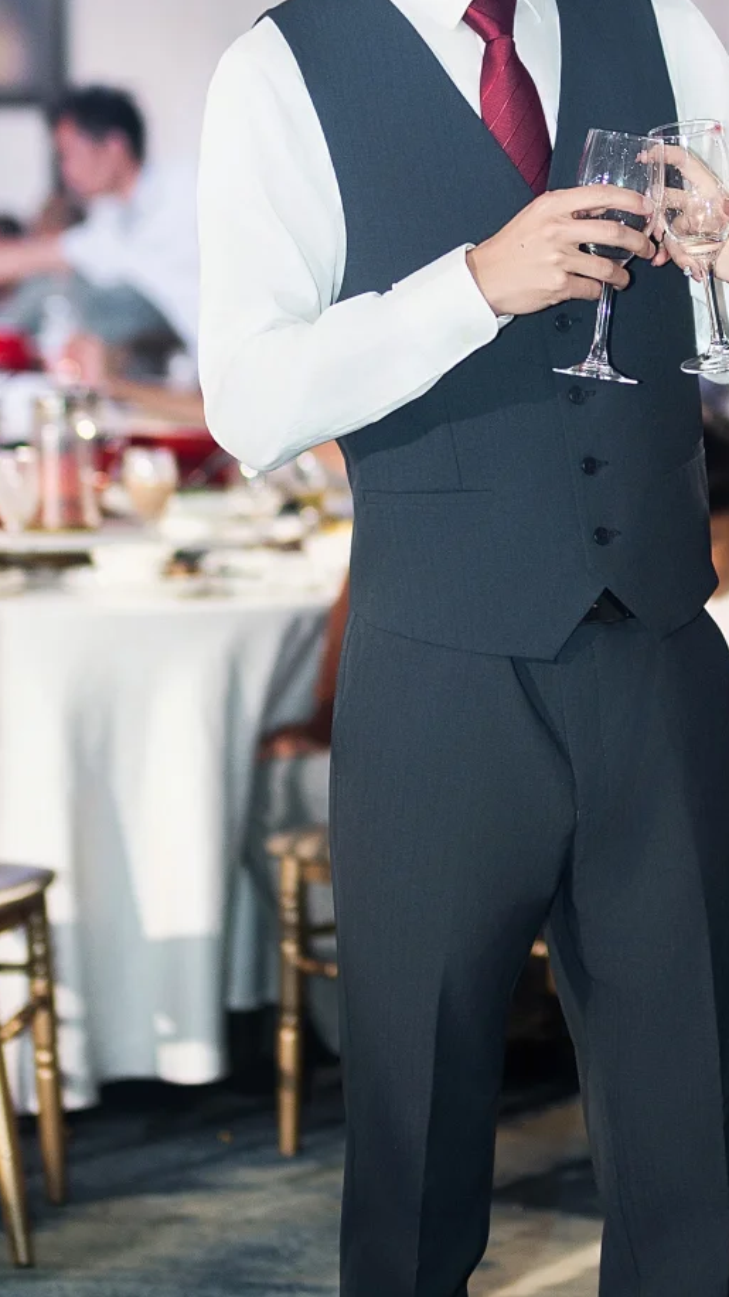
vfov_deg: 15.4
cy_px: 360
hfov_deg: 8.7
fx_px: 4778
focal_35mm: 139
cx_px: 687
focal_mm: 50
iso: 125
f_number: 1.4
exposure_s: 1/200
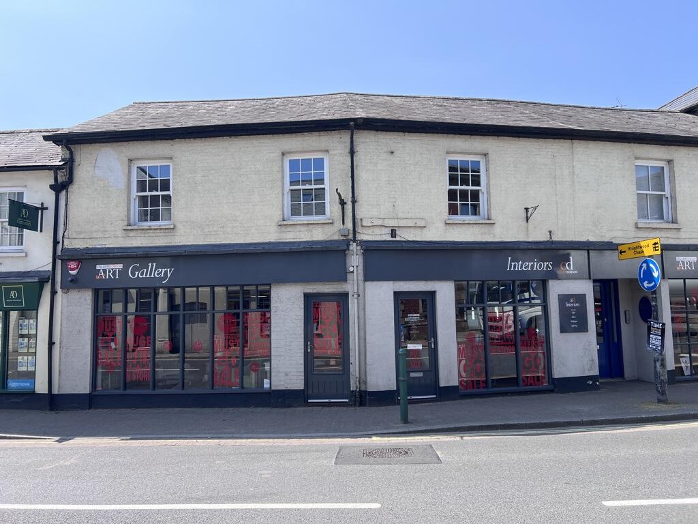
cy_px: 262
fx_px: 524
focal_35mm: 26
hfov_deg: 67.3
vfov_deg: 53.1
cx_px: 349
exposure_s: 1/1779
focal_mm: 5.7
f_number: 1.5
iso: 50
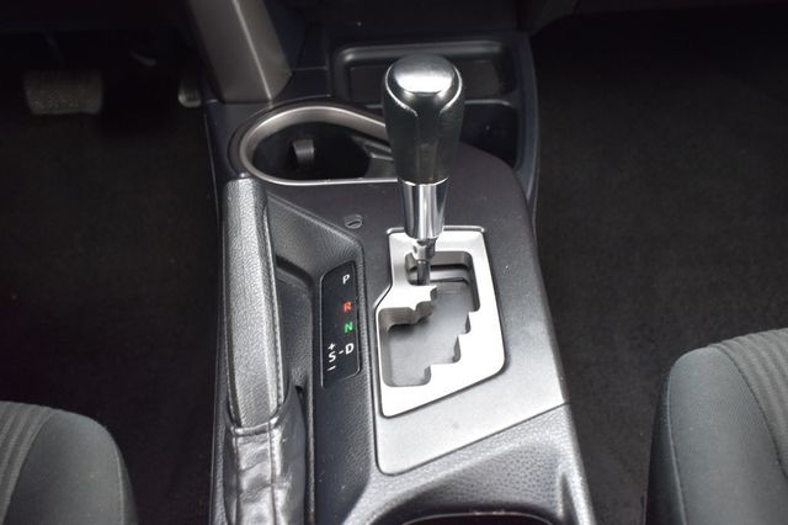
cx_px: 394
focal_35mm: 39
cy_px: 262
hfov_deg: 49.6
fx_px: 853
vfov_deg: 34.2
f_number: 6.3
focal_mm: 26
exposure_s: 1/15
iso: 1000
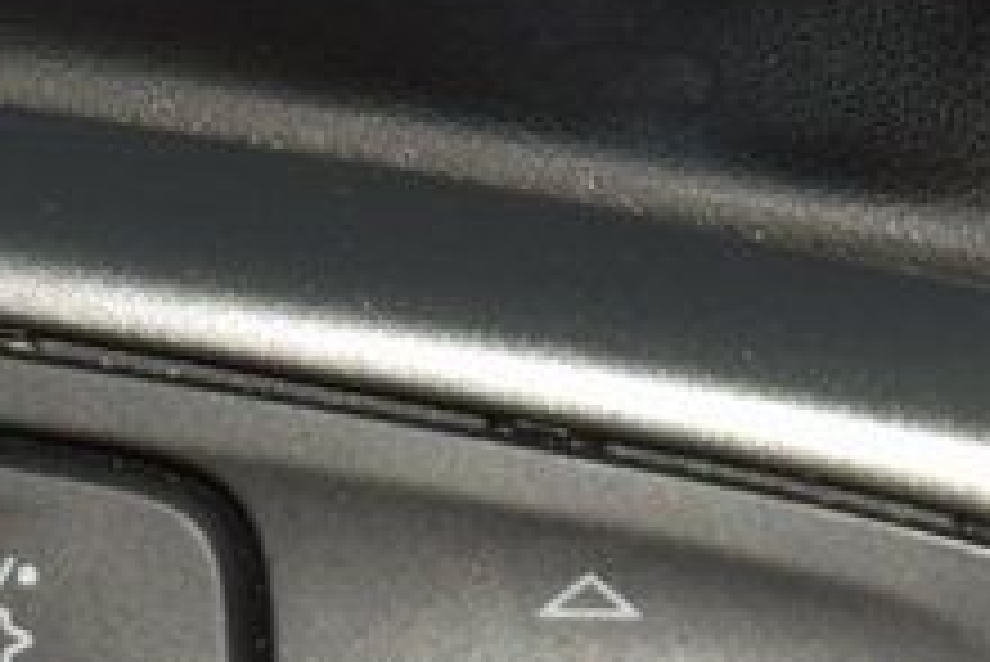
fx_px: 13456
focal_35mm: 489
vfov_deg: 2.8
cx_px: 288
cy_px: 970
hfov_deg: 4.2
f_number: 8
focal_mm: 70
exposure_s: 1/125
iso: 100
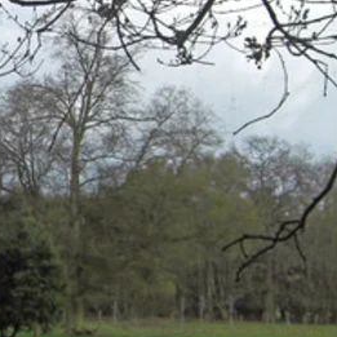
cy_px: 117
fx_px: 2038
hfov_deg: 9.2
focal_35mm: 185
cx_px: -177
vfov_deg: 9.4
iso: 80
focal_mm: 7.9
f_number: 4
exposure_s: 1/640
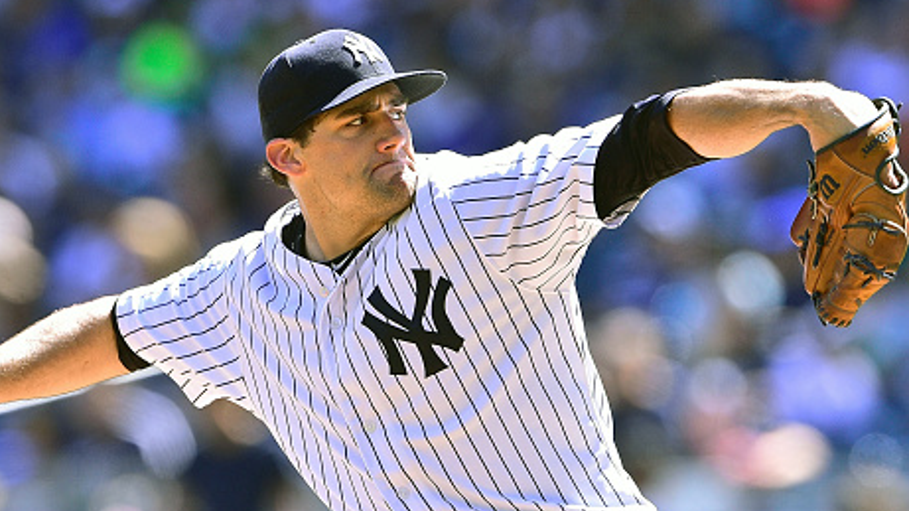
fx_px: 17879
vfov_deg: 1.6
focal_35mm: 742
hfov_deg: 2.9
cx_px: 375
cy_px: 265
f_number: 5
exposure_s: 1/2000
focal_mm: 550
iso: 1250
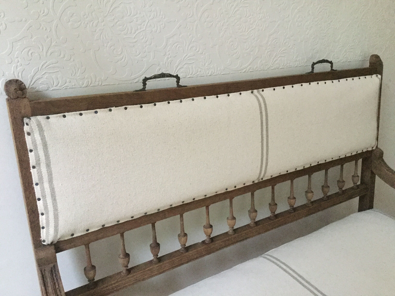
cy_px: 148
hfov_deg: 58.4
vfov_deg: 45.4
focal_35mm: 31
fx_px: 354
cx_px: 198
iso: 320
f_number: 2.4
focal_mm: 3.3
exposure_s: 1/17
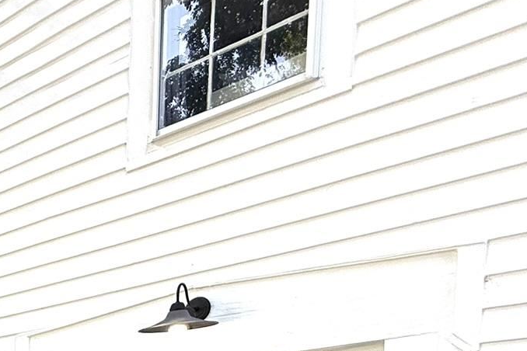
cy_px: 530
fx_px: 644
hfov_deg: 35.3
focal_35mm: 44
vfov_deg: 23.9
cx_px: -102
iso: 64
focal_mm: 2.22
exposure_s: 1/340
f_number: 2.2
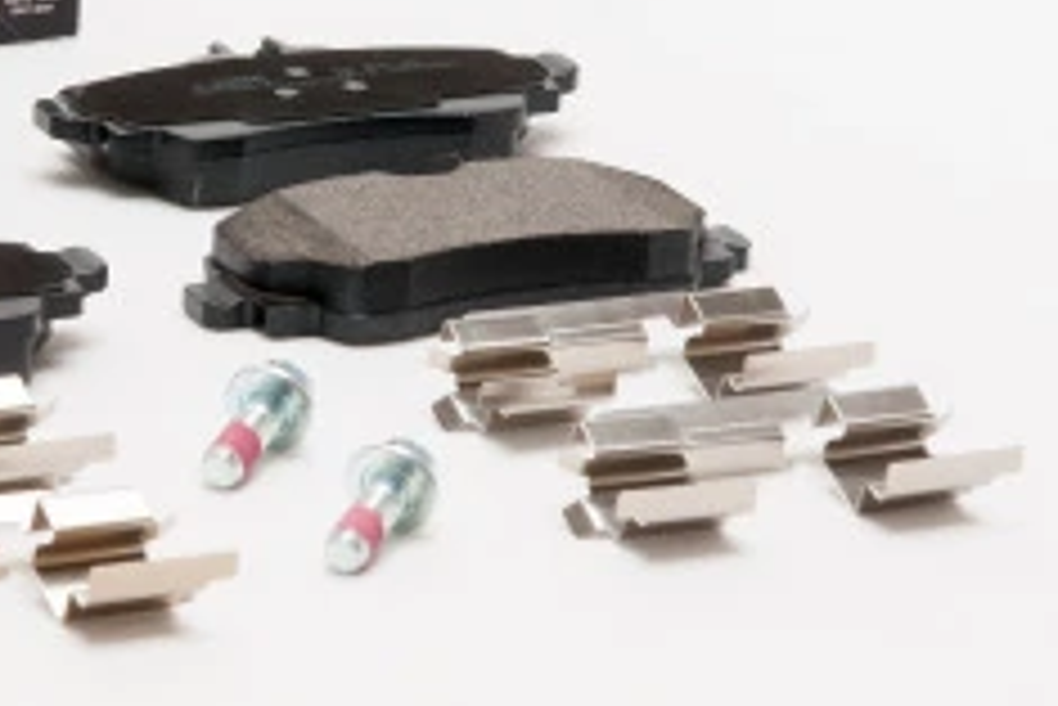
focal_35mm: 210
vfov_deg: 6.5
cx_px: 252
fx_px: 6183
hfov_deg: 9.8
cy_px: 108
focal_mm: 55
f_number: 11
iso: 100
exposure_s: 1/200
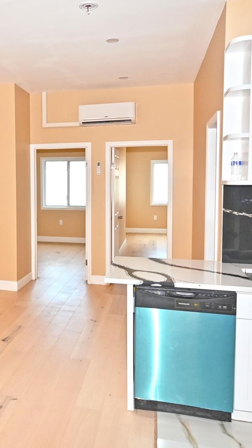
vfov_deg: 62.5
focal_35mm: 31
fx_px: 368
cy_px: 200
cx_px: 48
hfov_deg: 36.4
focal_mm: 10
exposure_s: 1/100
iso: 200
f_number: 5
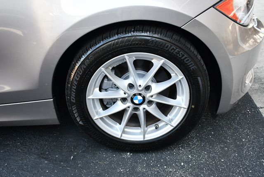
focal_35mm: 36
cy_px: 88
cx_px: 132
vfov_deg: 36.9
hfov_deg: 53.1
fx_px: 264
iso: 640
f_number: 3.5
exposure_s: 1/250
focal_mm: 18
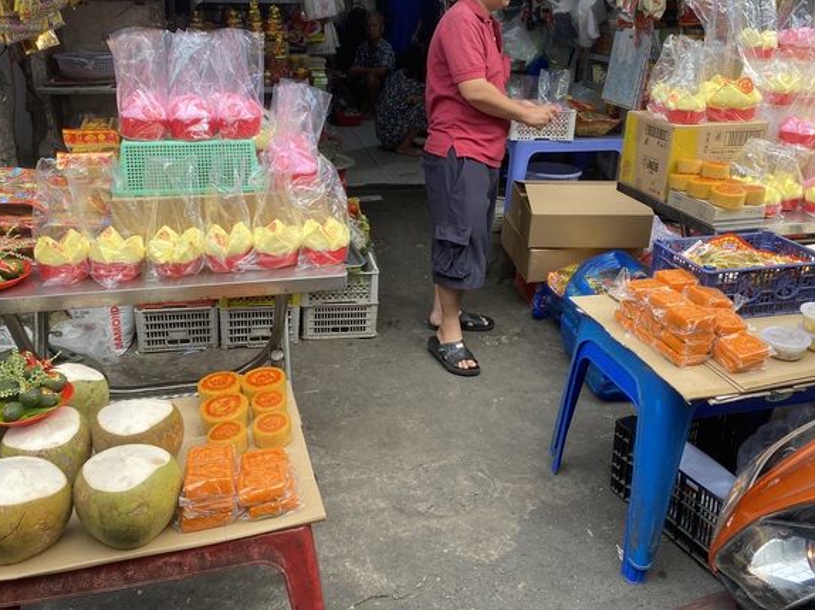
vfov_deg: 45.2
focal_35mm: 31
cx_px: 398
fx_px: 730
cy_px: 249
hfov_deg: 58.4
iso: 32
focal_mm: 4.25
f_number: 1.8
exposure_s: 1/158
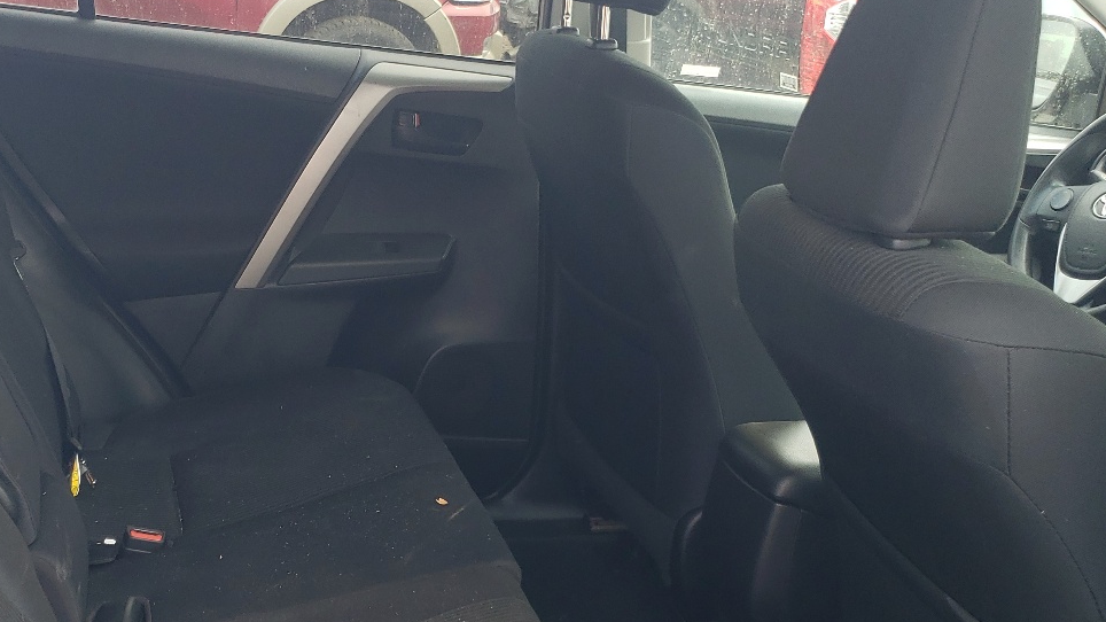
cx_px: 388
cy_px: 435
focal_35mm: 47
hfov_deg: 43.2
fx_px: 1378
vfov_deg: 25.2
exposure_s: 1/238
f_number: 1.5
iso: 50
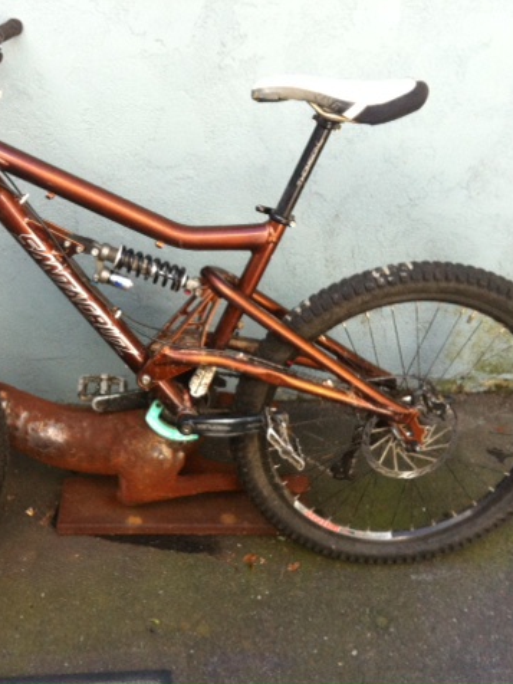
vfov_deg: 40.4
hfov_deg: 30.4
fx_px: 929
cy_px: 342
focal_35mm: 47
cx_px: 135
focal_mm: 3.85
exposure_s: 1/120
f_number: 2.8
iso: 125
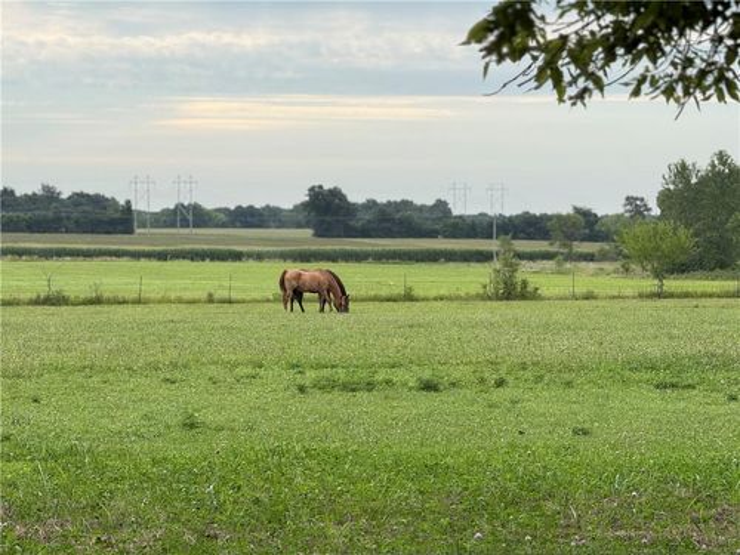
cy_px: 278
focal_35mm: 120
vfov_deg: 12.3
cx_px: 370
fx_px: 2565
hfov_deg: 16.4
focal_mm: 15.66
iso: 50
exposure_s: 1/567
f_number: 2.8
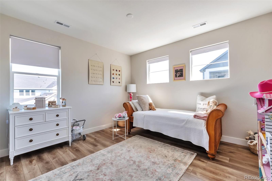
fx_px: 113
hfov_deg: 100.4
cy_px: 90
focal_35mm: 15
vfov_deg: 77.3
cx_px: 136
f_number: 8
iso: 100
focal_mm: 10
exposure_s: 1/100
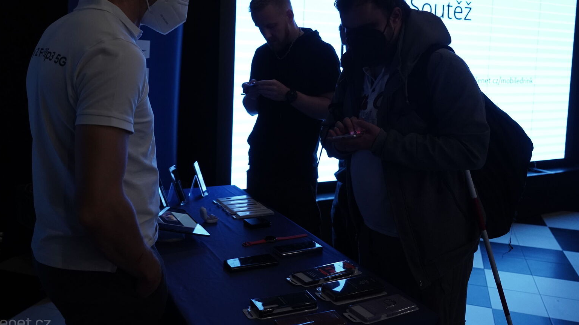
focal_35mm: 34
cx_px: 278
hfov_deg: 58.0
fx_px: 522
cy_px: 106
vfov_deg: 34.3
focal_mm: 26
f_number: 4
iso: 3200
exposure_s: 1/200
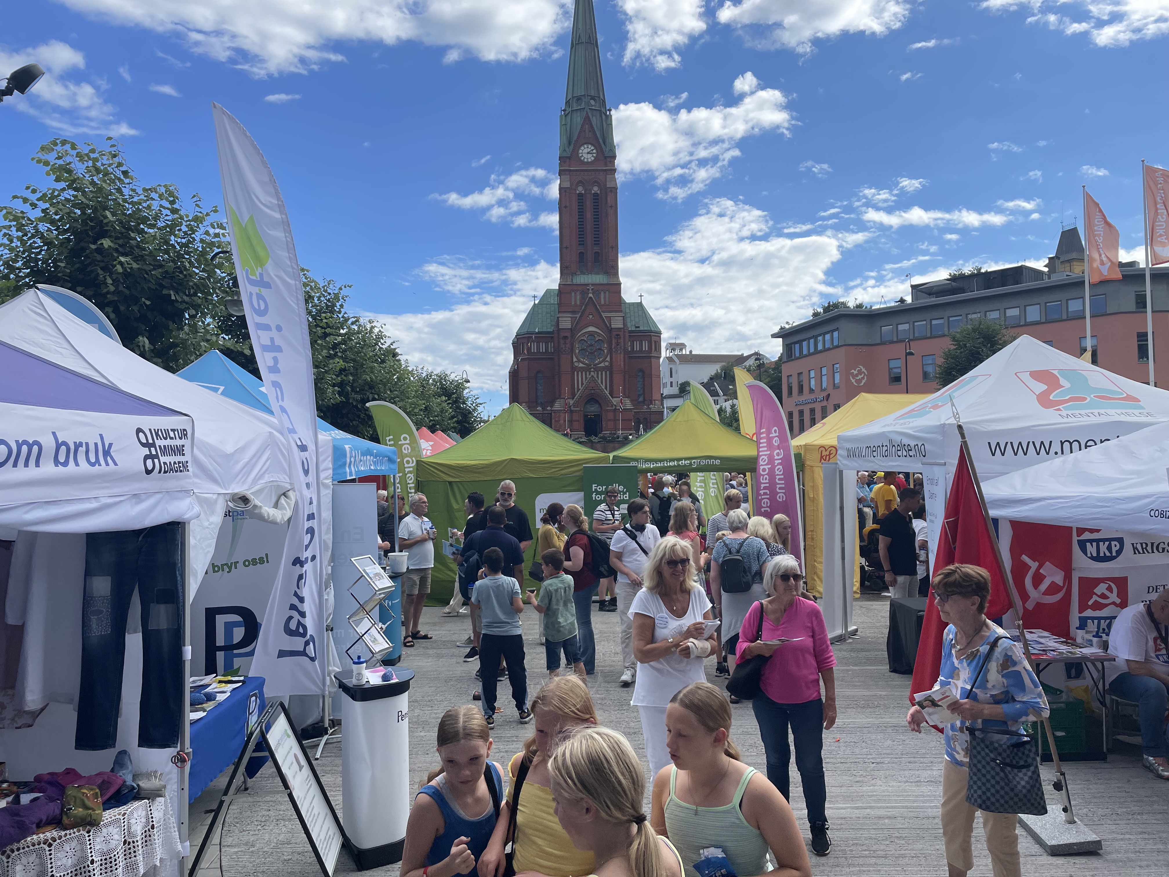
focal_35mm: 26
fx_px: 878
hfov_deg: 67.3
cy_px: 438
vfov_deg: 53.1
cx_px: 584
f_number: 1.6
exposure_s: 1/3509
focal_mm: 4.2
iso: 32
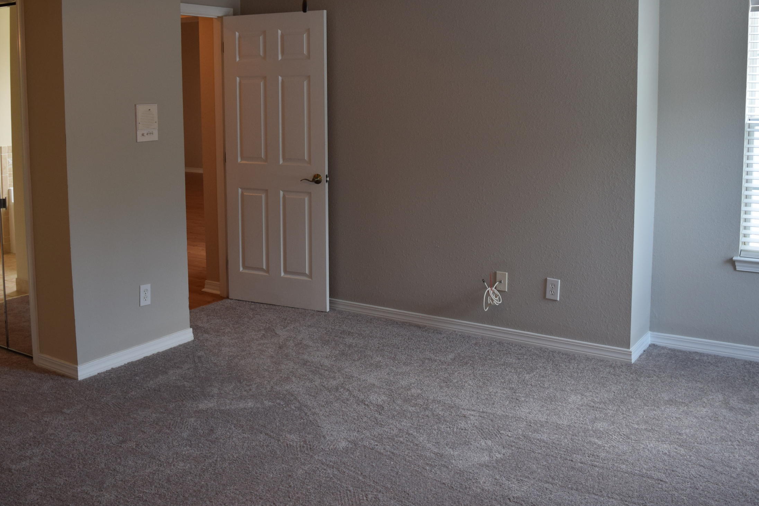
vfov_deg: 35.7
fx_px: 780
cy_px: 177
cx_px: 320
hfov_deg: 51.7
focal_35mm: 37
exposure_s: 1/80
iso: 400
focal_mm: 18
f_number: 4.5
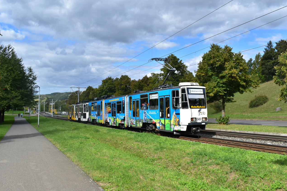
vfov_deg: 38.9
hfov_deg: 55.8
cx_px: 147
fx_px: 271
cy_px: 94
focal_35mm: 34
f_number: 10
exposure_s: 1/400
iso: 200
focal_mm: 22
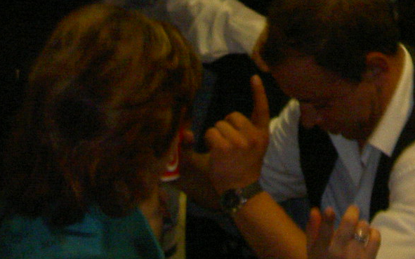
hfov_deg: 18.1
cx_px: 428
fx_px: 1266
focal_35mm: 112
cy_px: -152
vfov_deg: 11.1
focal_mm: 8
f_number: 2.8
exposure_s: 1/59.5
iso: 100
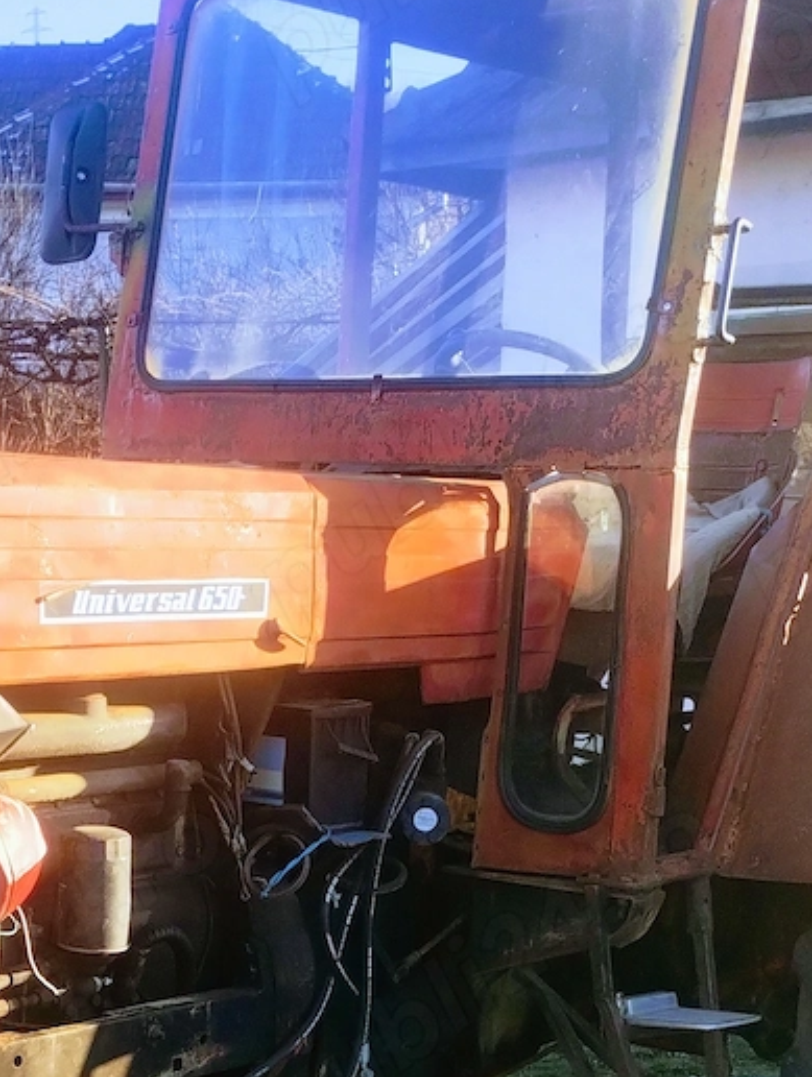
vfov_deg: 25.6
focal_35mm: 72
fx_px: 2245
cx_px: 240
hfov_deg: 20.4
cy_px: 1085
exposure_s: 1/173
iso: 100
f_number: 1.8
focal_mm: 4.27
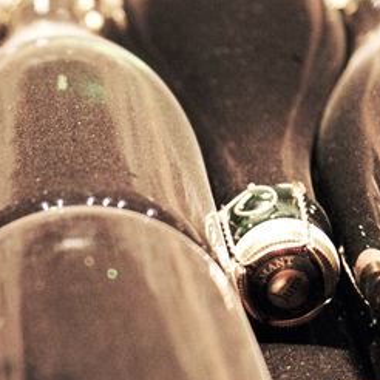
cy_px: 409
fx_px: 2310
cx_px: -161
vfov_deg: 9.3
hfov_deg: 9.2
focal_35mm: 186
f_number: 2.8
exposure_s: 1/3
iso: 6400
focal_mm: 42
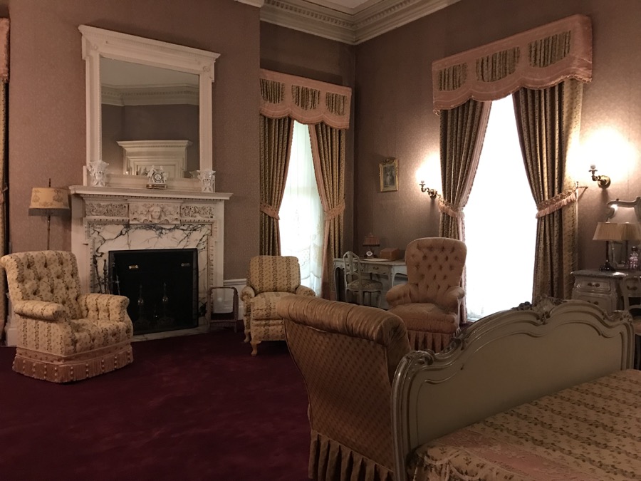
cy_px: 240
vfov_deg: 49.7
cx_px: 320
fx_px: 518
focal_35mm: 28
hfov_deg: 63.4
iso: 100
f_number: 1.8
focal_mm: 3.99
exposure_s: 1/12
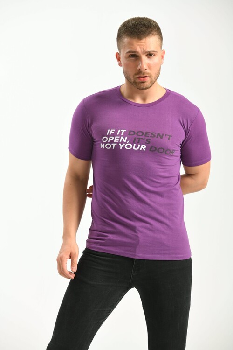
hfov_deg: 10.5
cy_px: 175
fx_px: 1262
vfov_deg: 15.8
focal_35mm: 130
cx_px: 116
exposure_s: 1/160
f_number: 5.6
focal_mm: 130
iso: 100
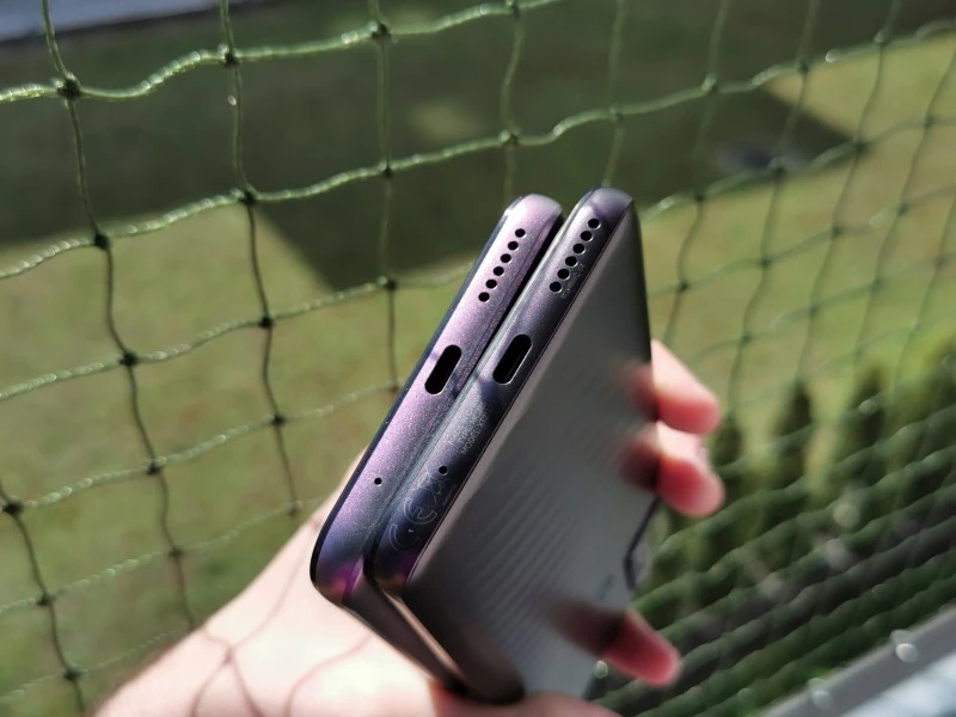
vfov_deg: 36.8
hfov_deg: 47.9
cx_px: 478
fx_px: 1077
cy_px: 358
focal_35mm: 39
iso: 50
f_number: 1.6
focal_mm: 5.56
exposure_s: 1/2717
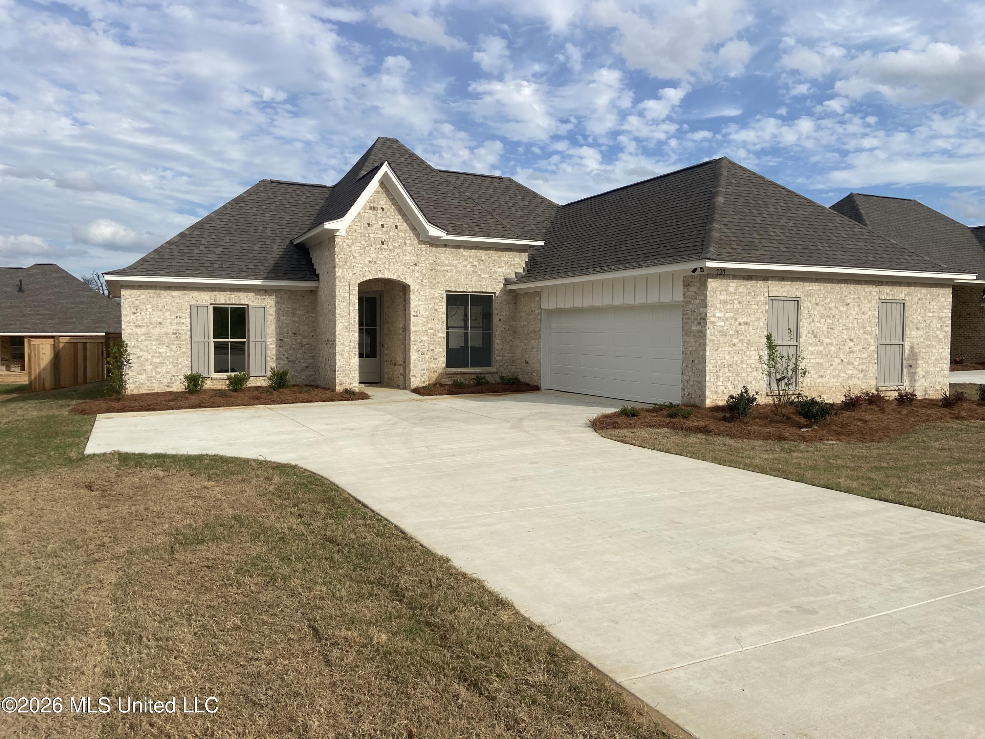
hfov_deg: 67.3
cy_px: 370
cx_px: 492
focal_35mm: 26
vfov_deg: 53.1
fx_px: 740
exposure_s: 1/3300
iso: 32
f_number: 1.8
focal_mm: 4.25
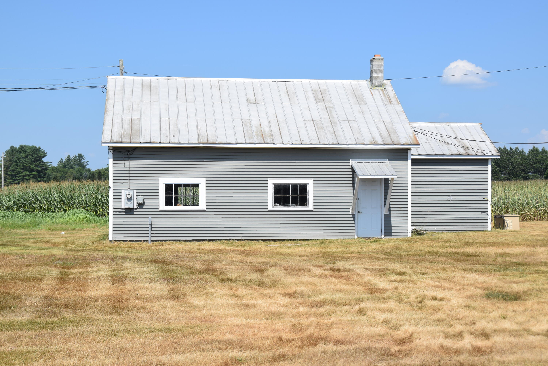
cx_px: 274
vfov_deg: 23.8
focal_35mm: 57
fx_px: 868
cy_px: 183
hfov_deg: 35.1
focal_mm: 38
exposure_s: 1/500
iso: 200
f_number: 11
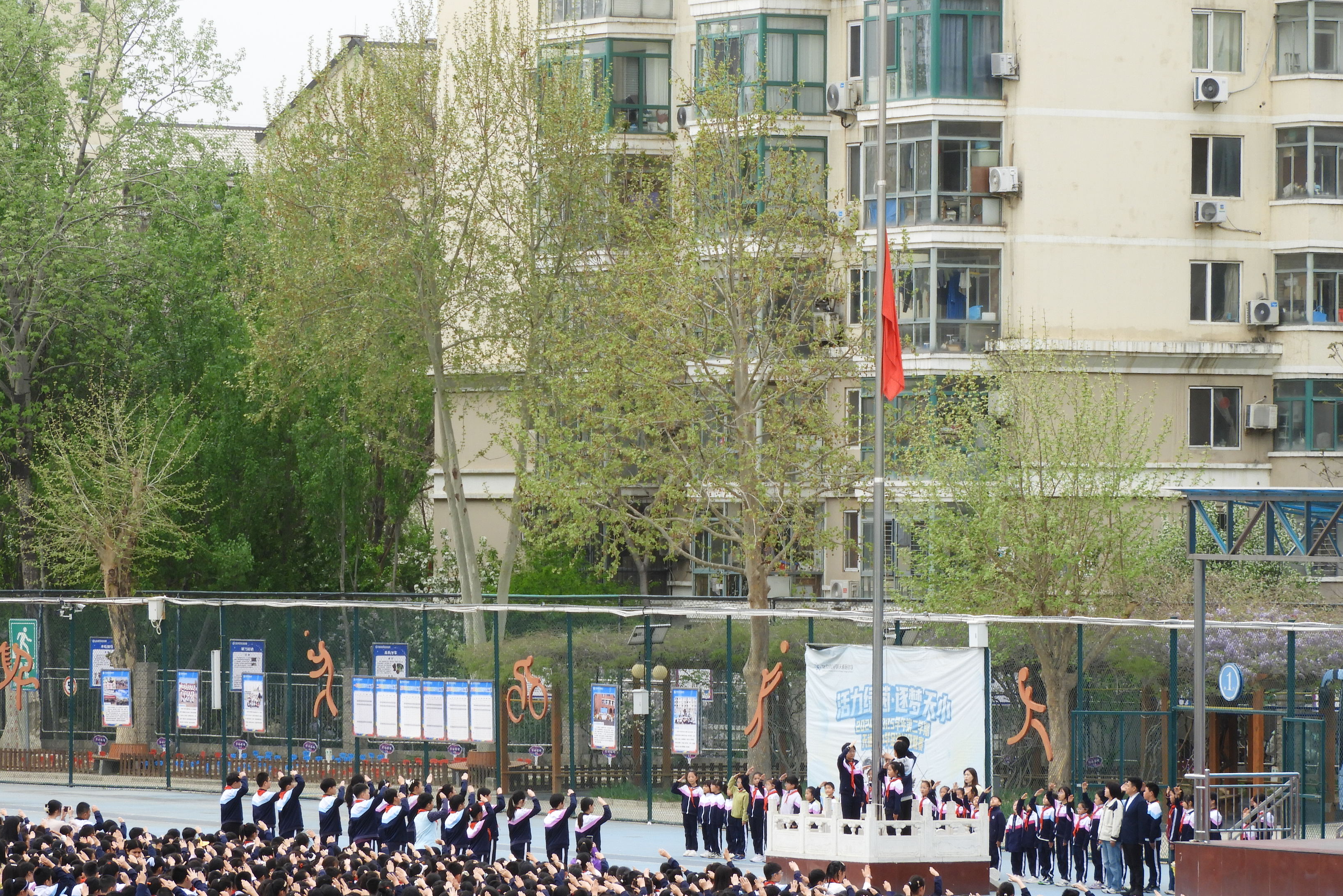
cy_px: 396
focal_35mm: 209
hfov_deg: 9.8
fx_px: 7796
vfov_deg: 6.6
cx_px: 673
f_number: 5.3
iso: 100
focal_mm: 35.8
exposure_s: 1/200
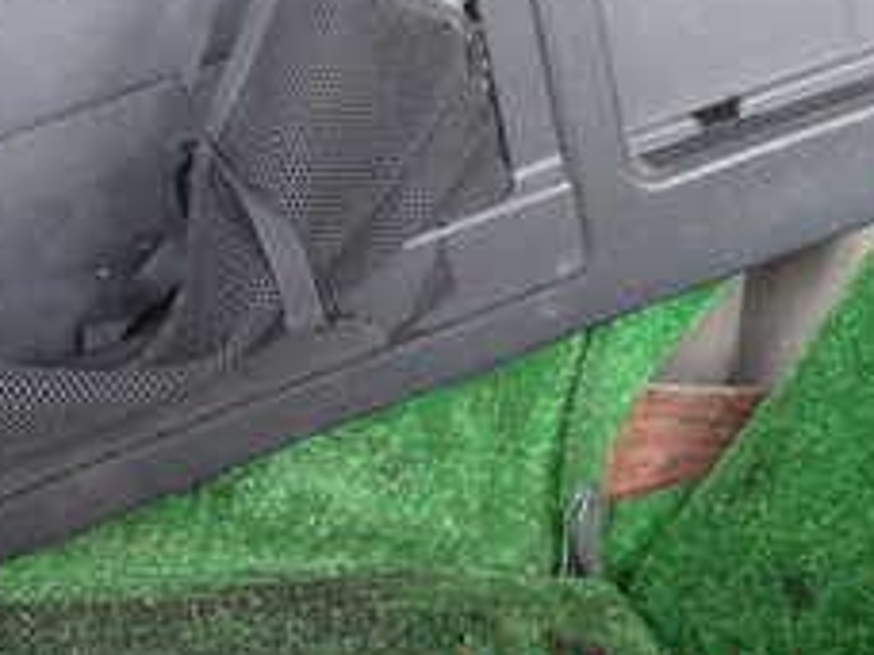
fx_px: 1995
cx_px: 172
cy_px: -84
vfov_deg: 17.9
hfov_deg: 24.3
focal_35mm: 79
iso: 200
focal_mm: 5.4
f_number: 2.3
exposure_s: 1/60
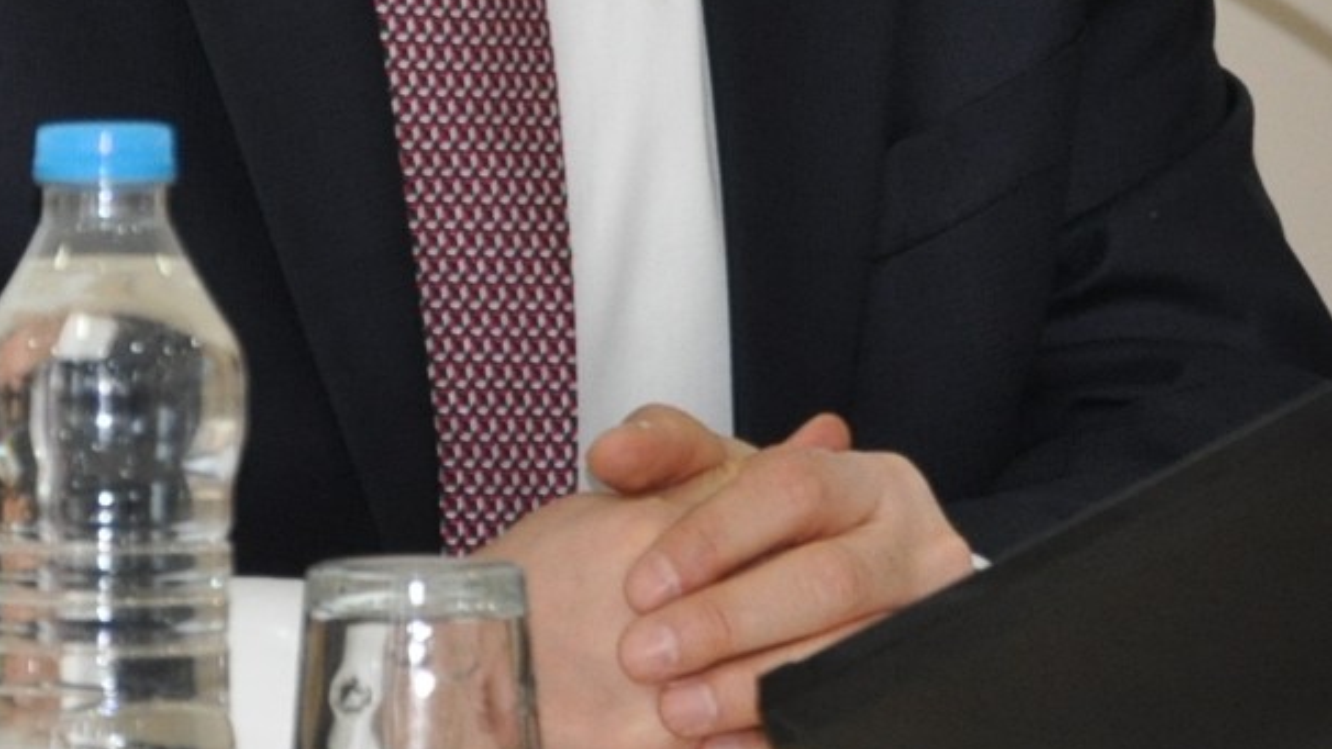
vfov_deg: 2.1
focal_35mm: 583
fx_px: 20588
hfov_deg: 3.7
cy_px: -644
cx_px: 470
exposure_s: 1/60
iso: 800
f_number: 5.6
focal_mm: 105
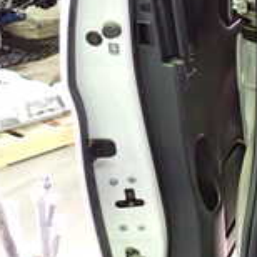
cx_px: 491
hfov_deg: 16.3
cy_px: 135
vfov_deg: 20.2
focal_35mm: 86
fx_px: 722
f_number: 2
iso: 800
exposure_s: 1/20
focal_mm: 4.5
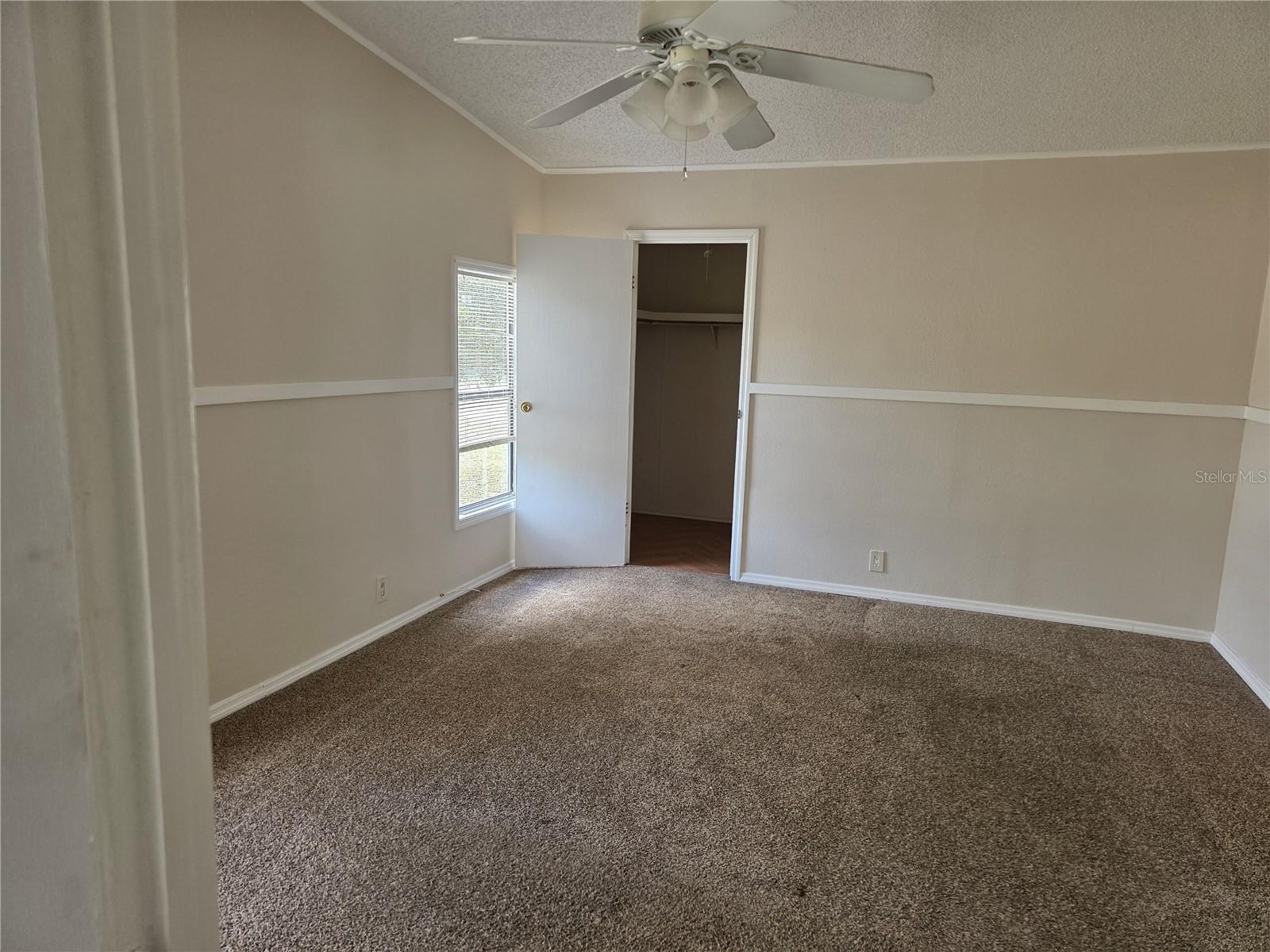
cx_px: 635
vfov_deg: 58.9
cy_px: 476
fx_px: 844
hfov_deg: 73.9
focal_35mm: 23
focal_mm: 6.3
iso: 160
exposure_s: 1/180
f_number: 1.7
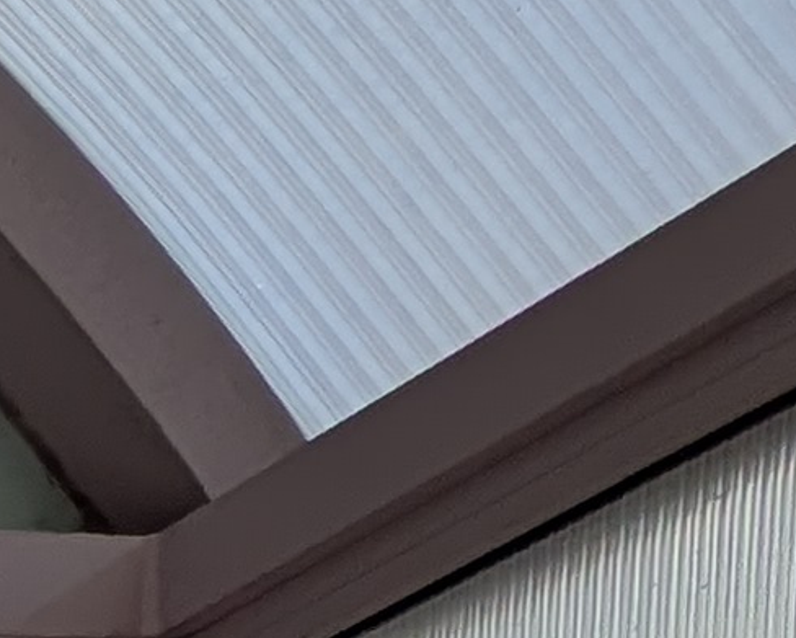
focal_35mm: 98
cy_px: 2136
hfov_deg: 8.3
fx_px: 2310
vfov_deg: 9.8
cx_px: -2324
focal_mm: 2.23
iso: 40
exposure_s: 1/4237
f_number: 1.95
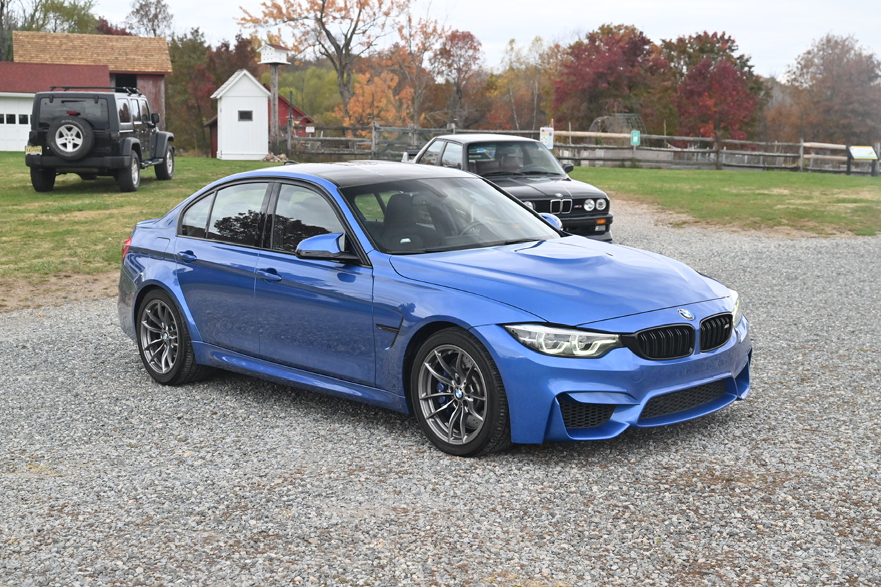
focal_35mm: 48
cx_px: 440
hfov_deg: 41.1
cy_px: 294
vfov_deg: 28.1
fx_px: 1174
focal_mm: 48
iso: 4000
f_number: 6.3
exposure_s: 1/500
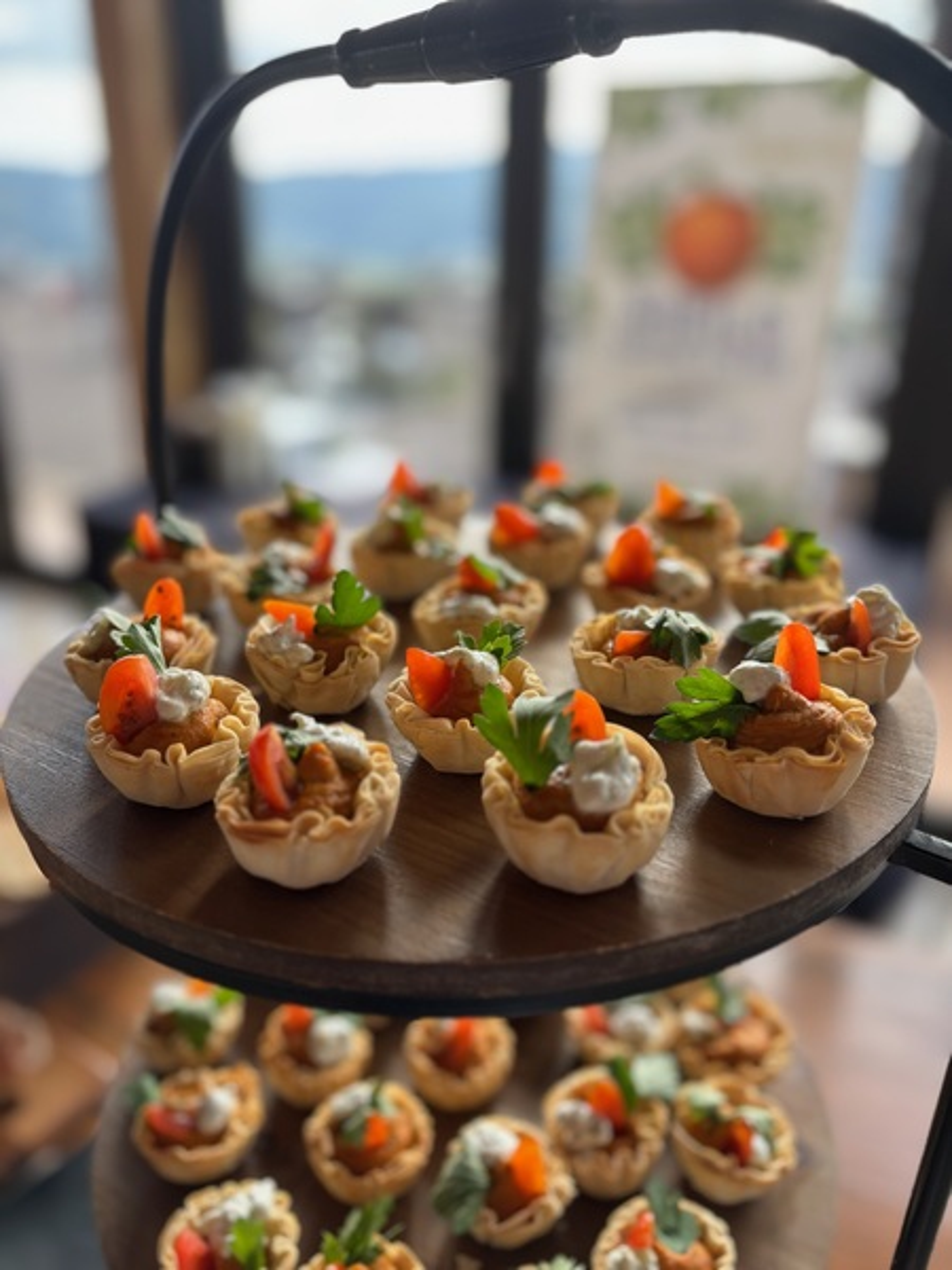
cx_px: 476
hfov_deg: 53.1
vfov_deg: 67.3
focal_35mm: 26
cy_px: 635
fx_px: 953
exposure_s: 1/204
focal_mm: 5.96
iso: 40
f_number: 1.6
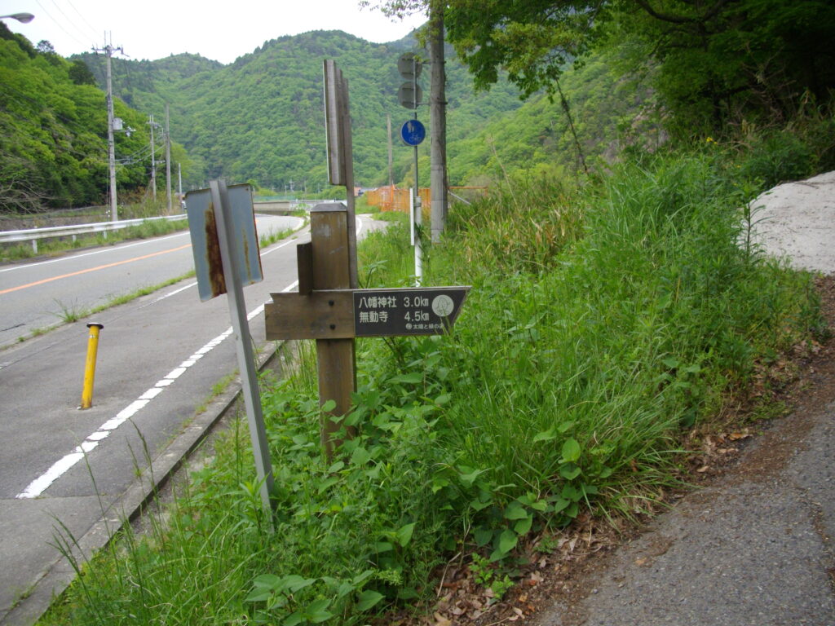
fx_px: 893
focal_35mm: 37
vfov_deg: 38.7
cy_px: 313
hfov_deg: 50.1
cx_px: 418
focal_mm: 6.2
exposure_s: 1/500
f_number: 2.8
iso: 100
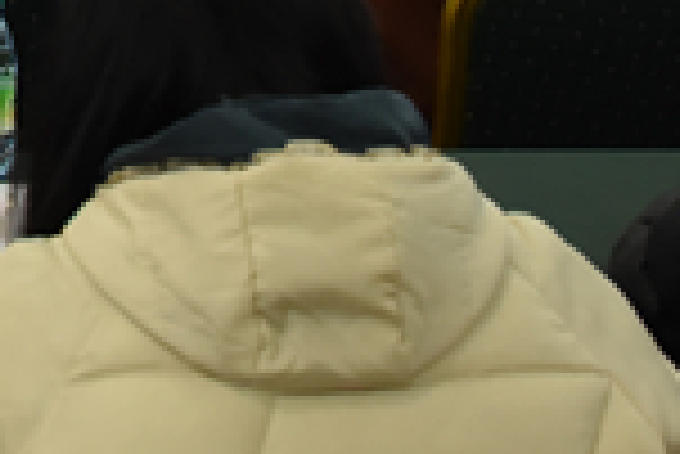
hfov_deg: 11.7
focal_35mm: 164
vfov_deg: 7.9
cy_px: -535
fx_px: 3101
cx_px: -477
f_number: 5.6
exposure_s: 1/60
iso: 2500
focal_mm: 31
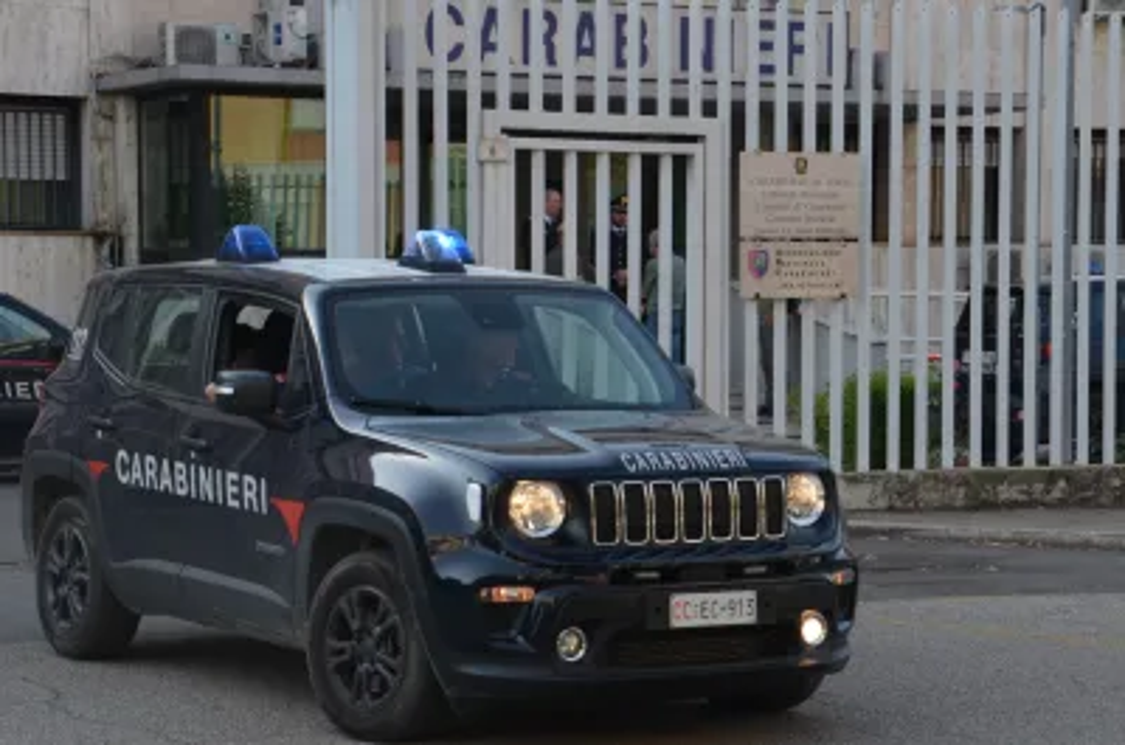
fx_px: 2433
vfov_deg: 17.4
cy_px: 372
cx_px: 562
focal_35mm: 78
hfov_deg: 26.0
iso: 200
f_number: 7.1
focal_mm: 52
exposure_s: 1/200
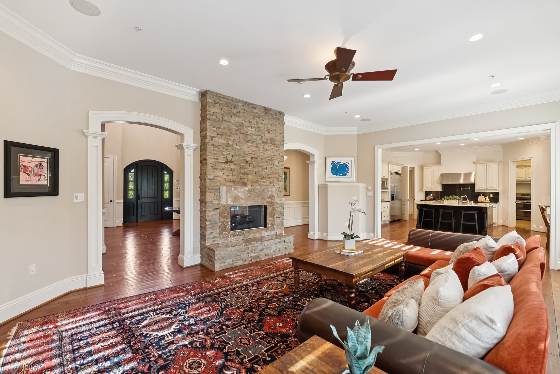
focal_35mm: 16
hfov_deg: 96.7
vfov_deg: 73.8
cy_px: 187
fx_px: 249
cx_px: 280
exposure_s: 1/200
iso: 4000
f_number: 5.6
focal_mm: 16
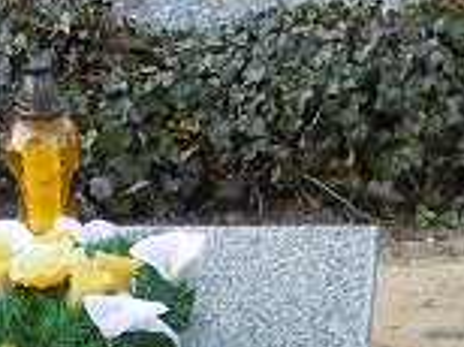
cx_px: 33
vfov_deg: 10.6
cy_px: 748
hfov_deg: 15.6
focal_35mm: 125
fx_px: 1673
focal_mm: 4.3
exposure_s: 1/320
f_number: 3.1
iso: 100
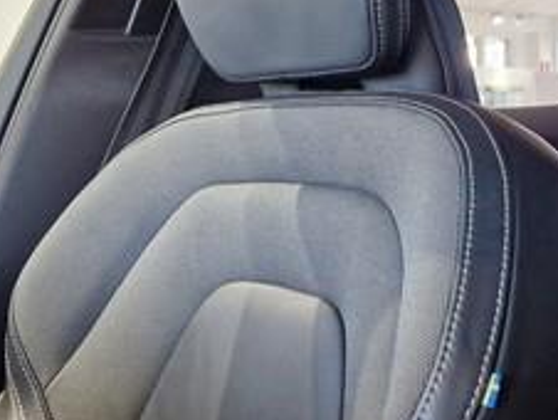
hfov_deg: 28.7
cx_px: 496
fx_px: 1049
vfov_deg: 22.5
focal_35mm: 65
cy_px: 131
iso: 400
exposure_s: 1/100
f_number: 1.8
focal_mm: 5.4
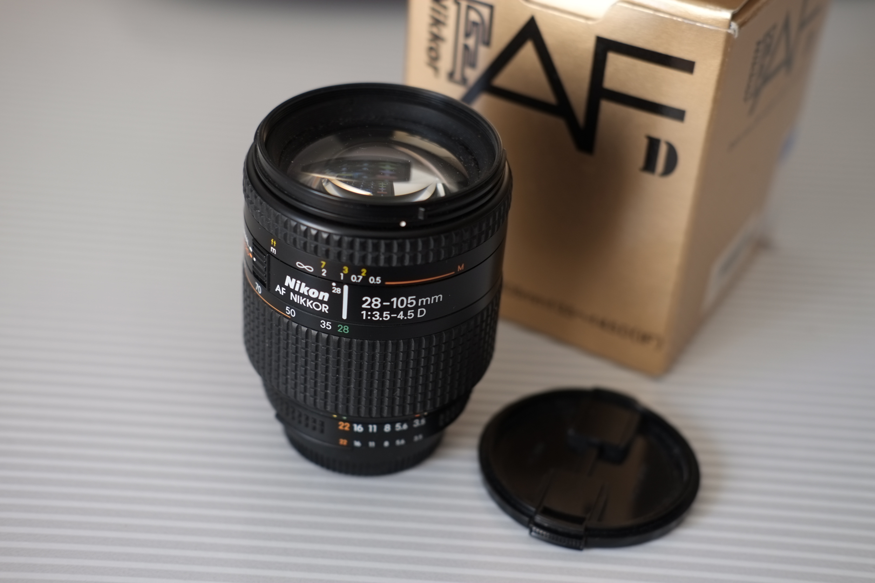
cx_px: 438
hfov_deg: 37.5
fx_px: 1288
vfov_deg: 25.5
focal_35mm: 53
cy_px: 292
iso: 200
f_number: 2.8
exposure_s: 1/90
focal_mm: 35
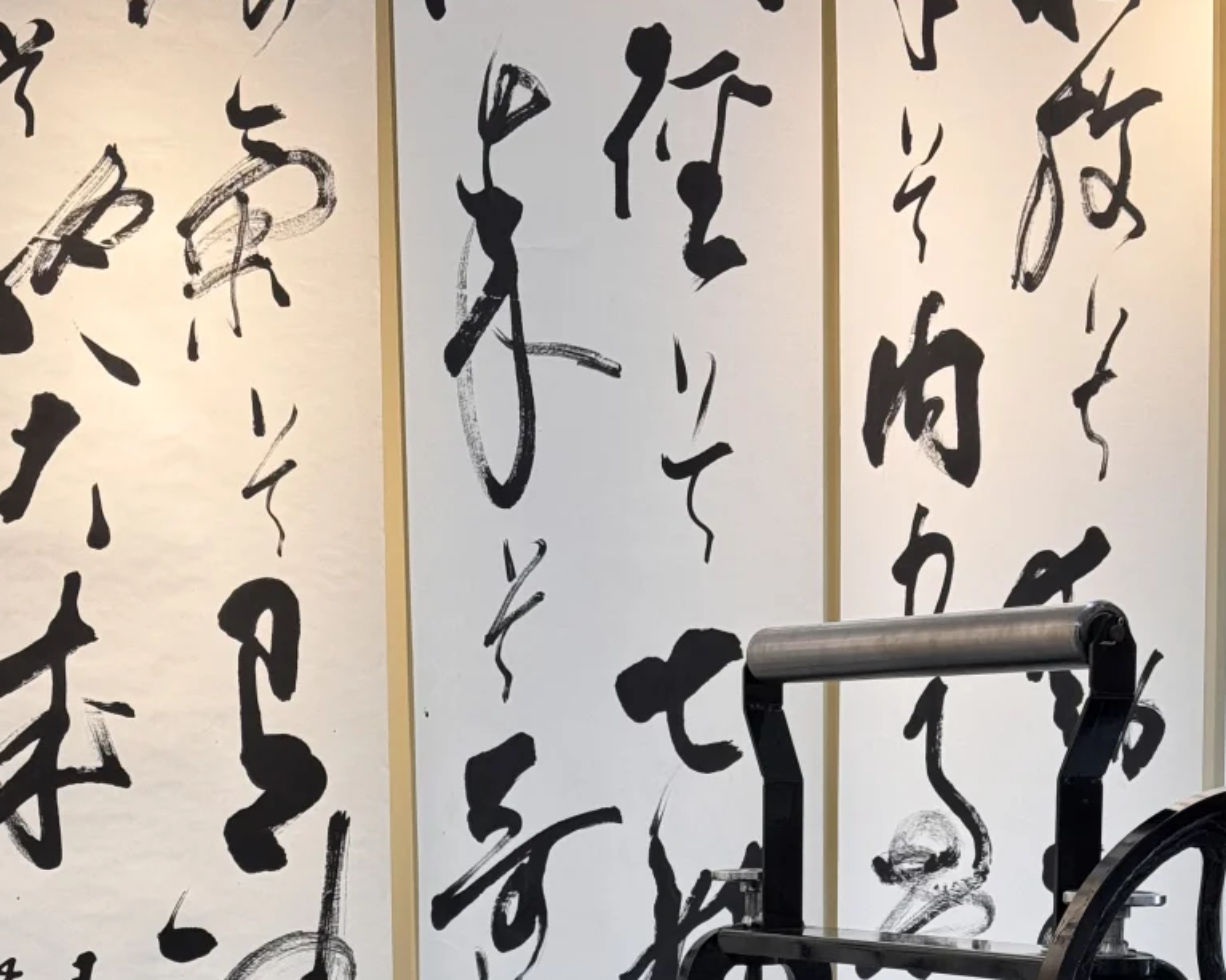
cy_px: 1117
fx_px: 3192
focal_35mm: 88
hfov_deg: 21.7
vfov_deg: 16.8
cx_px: 742
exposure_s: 1/100
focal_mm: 6.76
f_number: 1.78
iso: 64
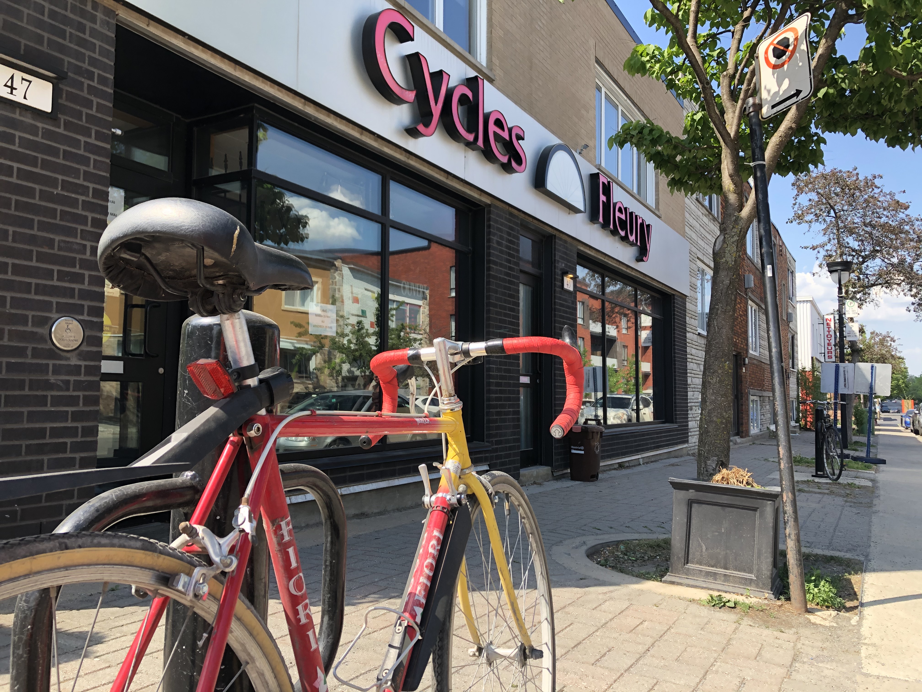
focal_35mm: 28
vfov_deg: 49.7
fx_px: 746
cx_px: 461
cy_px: 346
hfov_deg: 63.4
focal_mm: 3.99
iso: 20
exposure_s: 1/470
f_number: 1.8
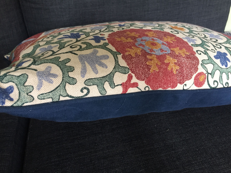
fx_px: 194
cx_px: 116
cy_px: 86
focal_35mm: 29
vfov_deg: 48.2
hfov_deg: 61.7
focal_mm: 4.15
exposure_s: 1/33
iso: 160
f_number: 2.2
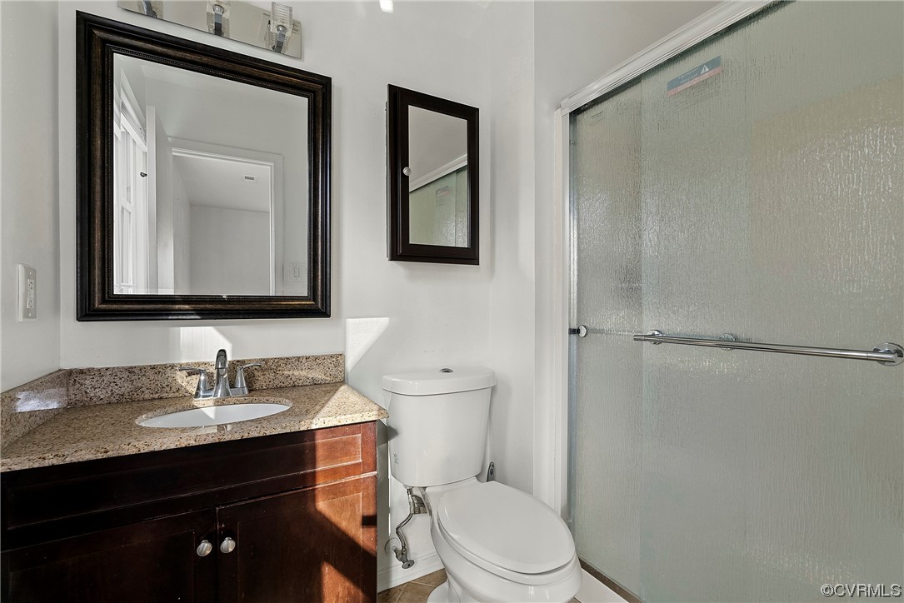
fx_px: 402
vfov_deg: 73.8
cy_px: 302
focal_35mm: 16
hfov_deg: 96.7
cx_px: 452
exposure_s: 1/1.67
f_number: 8
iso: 800
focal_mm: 16
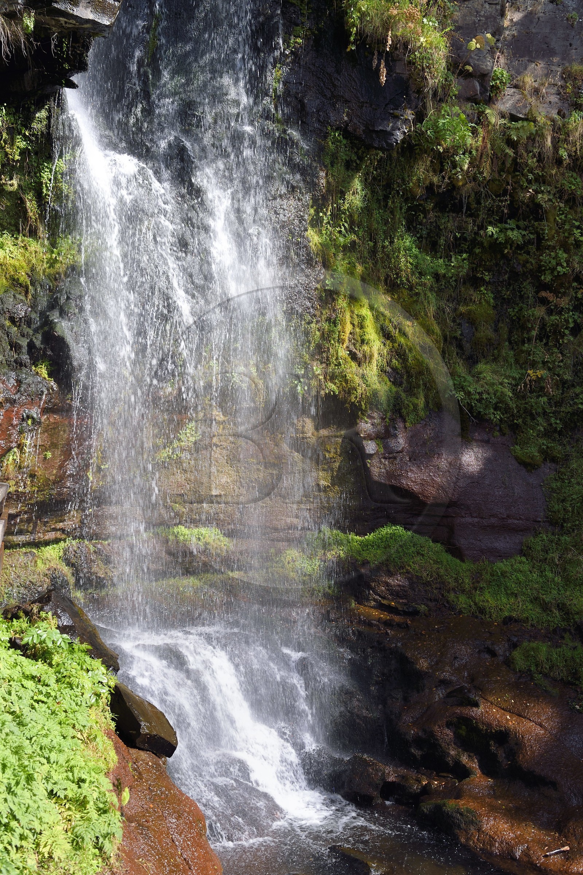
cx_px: 292
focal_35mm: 40
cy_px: 438
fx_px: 972
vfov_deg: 48.5
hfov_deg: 33.4
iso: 100
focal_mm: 40
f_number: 8
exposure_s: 1/125
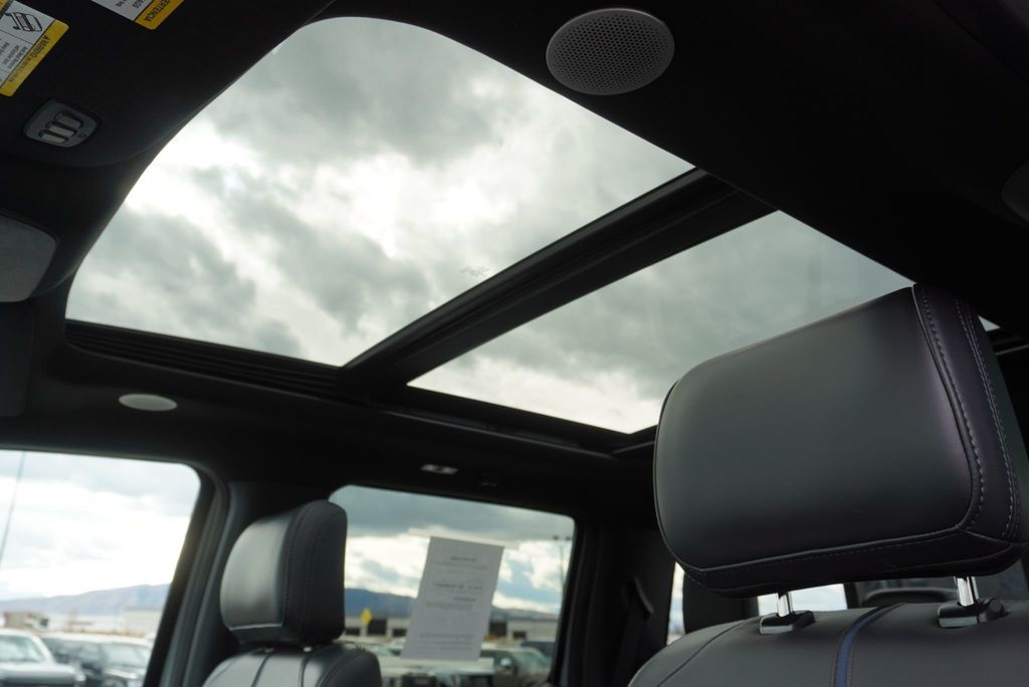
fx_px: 815
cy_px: 344
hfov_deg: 64.5
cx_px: 514
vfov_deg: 45.7
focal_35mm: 28
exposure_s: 1/100
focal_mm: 19
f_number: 5
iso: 100
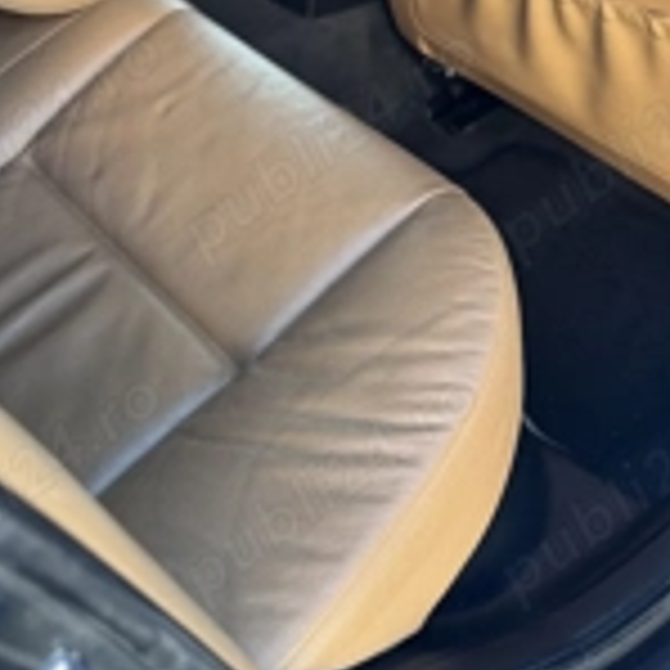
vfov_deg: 26.8
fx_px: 1248
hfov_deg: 29.6
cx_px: 171
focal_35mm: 57
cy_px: -126
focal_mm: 6.76
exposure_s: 1/121
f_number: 1.78
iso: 125
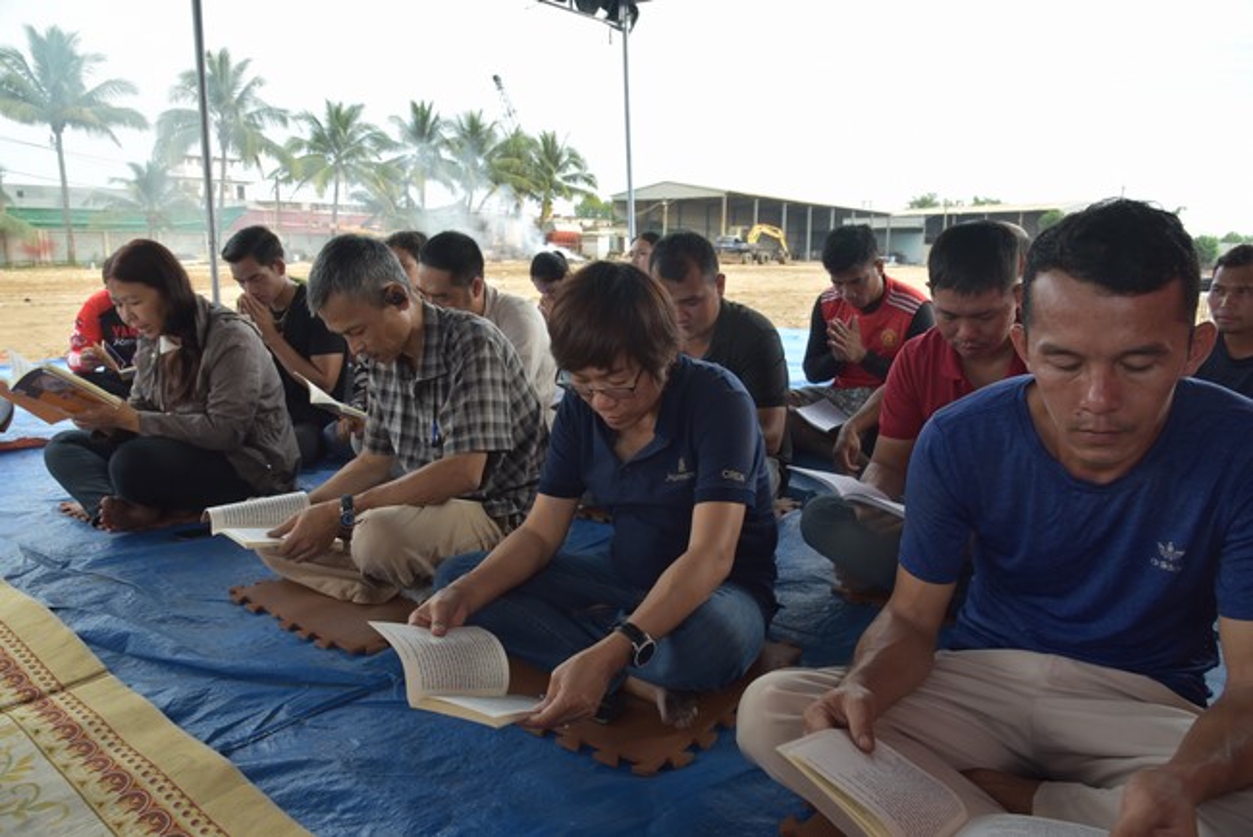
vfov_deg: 53.2
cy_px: 418
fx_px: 836
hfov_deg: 73.7
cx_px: 626
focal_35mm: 24
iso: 400
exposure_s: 1/200
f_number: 7.1
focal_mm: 24
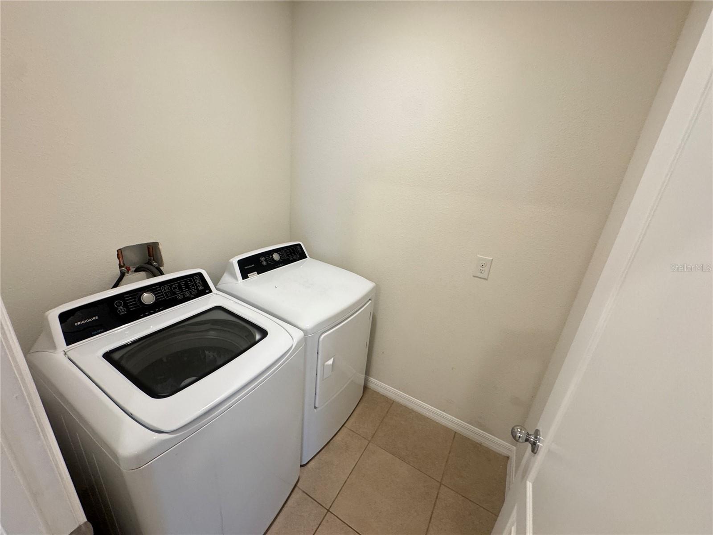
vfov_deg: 85.7
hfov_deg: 102.1
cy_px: 268
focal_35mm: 14
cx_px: 356
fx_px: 288
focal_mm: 2.22
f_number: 2.2
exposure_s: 1/60
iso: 200
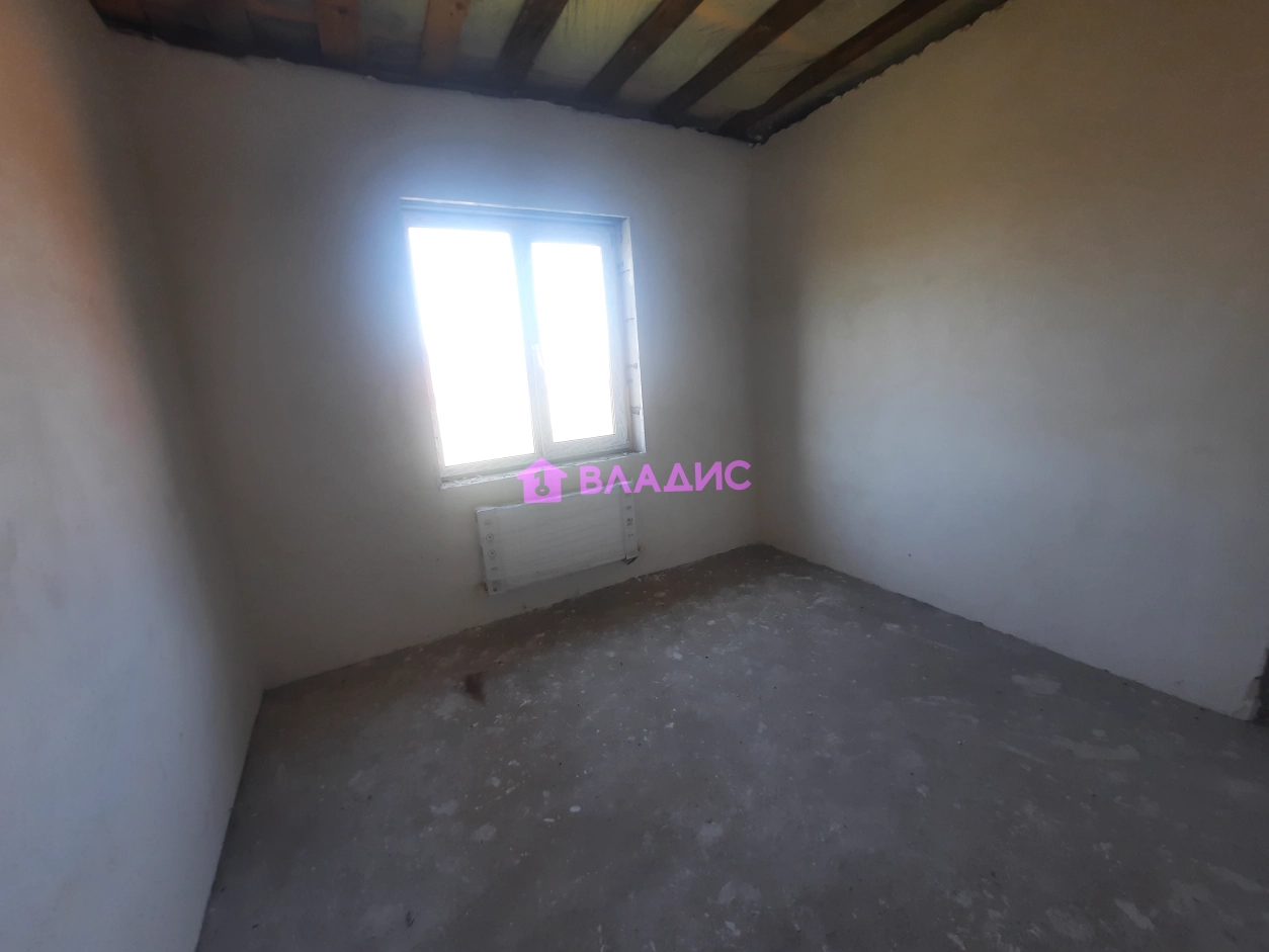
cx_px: 634
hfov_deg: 106.2
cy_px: 476
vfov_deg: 89.9
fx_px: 477
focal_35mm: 13
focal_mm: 1.74
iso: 40
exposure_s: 1/50
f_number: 2.2
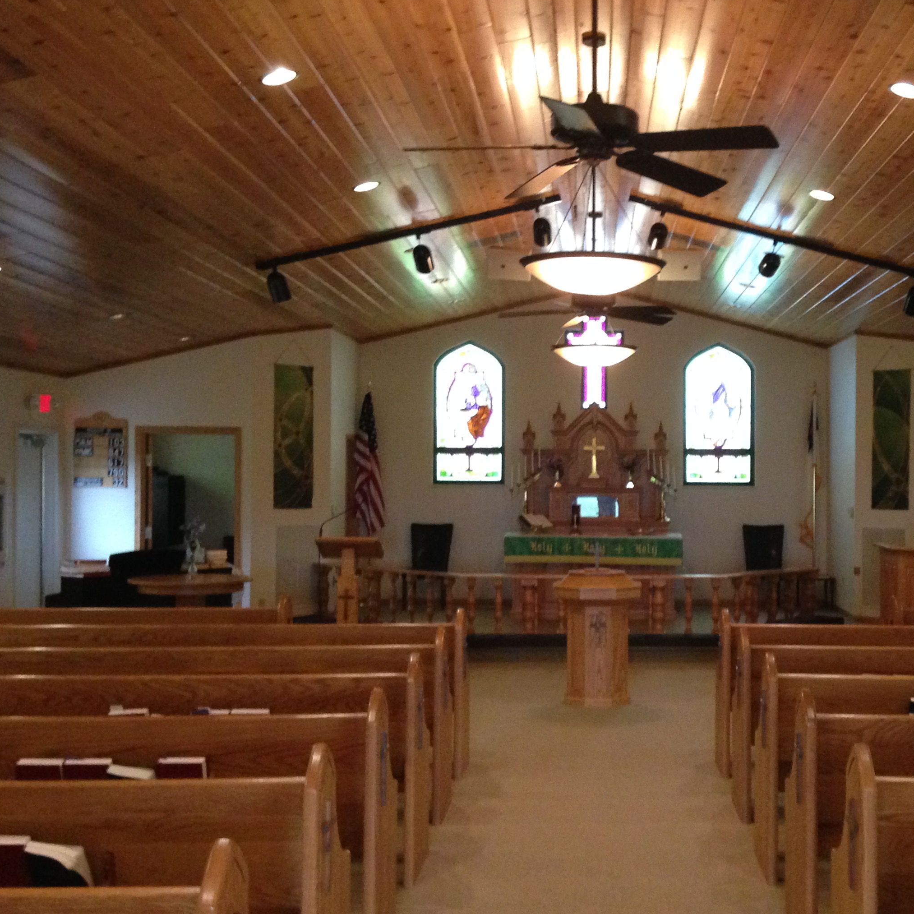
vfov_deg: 36.1
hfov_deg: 35.6
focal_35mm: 47
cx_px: 638
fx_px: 1404
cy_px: 463
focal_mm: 4.12
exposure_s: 1/20
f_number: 2.4
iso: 400
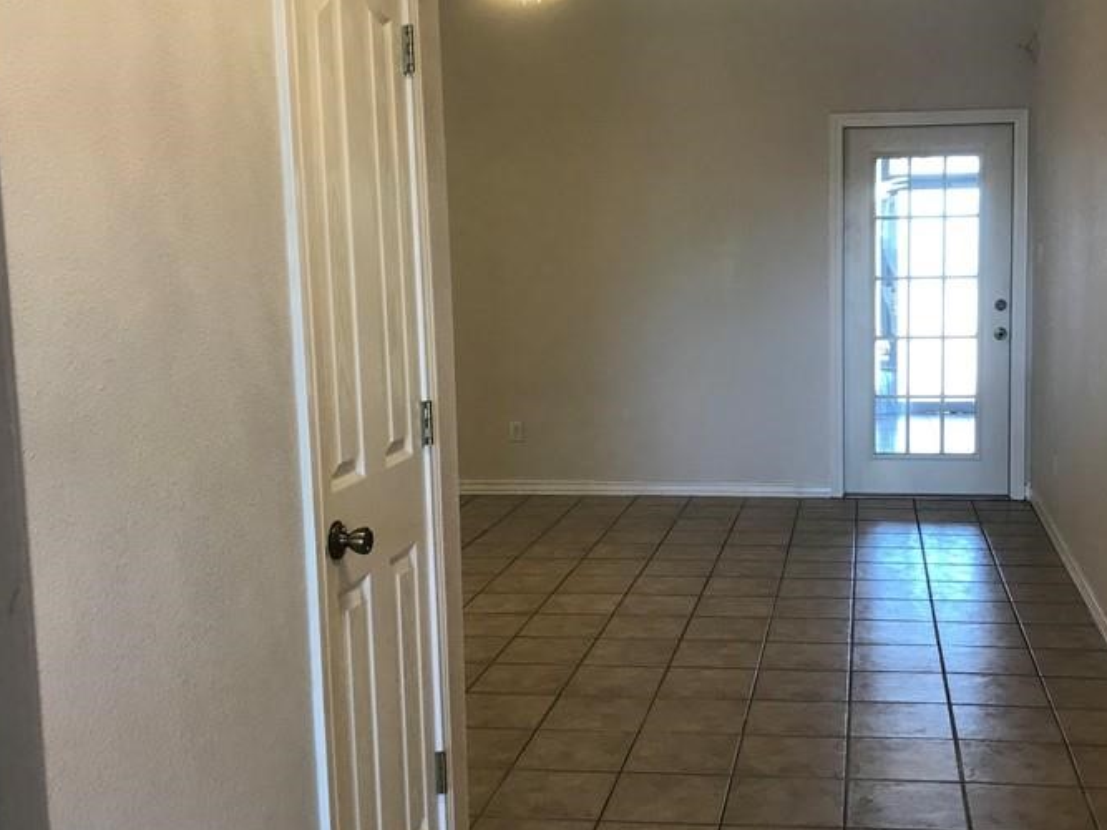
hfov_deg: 43.5
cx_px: 700
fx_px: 1375
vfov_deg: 33.6
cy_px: 422
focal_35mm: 43
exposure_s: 1/30
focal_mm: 3.99
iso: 25
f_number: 1.8
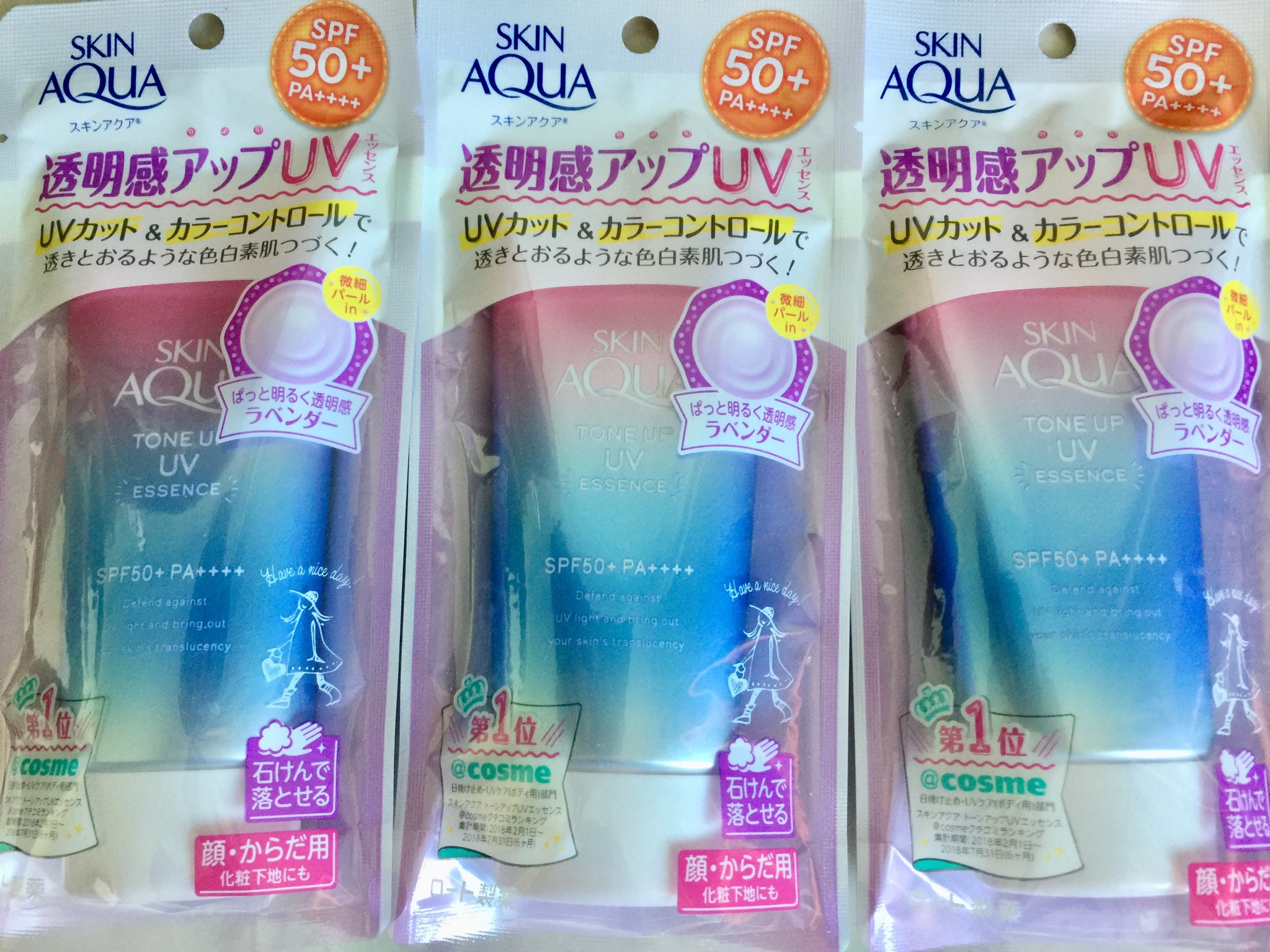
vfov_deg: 48.2
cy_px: 476
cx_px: 635
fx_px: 1064
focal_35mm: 29
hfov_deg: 61.7
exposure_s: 1/17
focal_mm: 4.15
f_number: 2.2
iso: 80
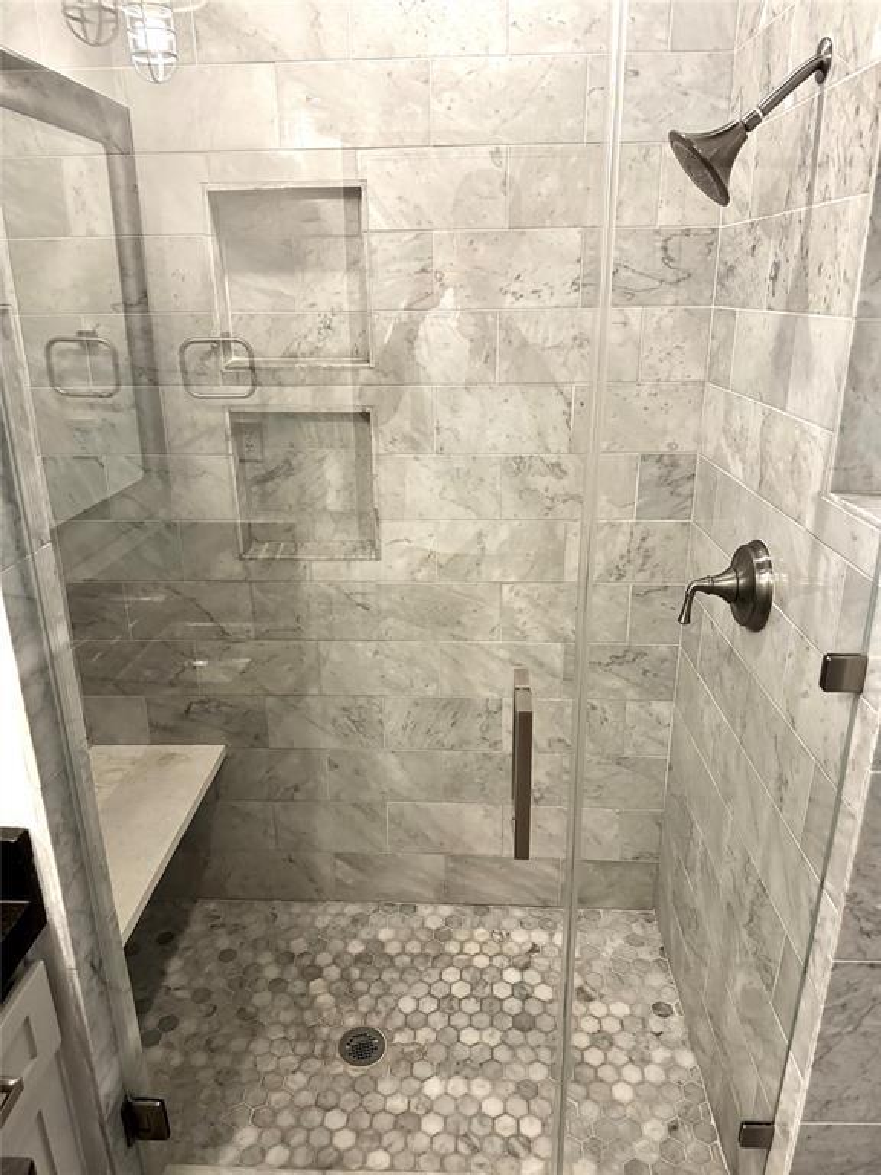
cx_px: 440
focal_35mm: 24
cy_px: 588
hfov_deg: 56.8
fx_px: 814
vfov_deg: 71.6
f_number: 1.78
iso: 640
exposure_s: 1/60
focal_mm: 6.76
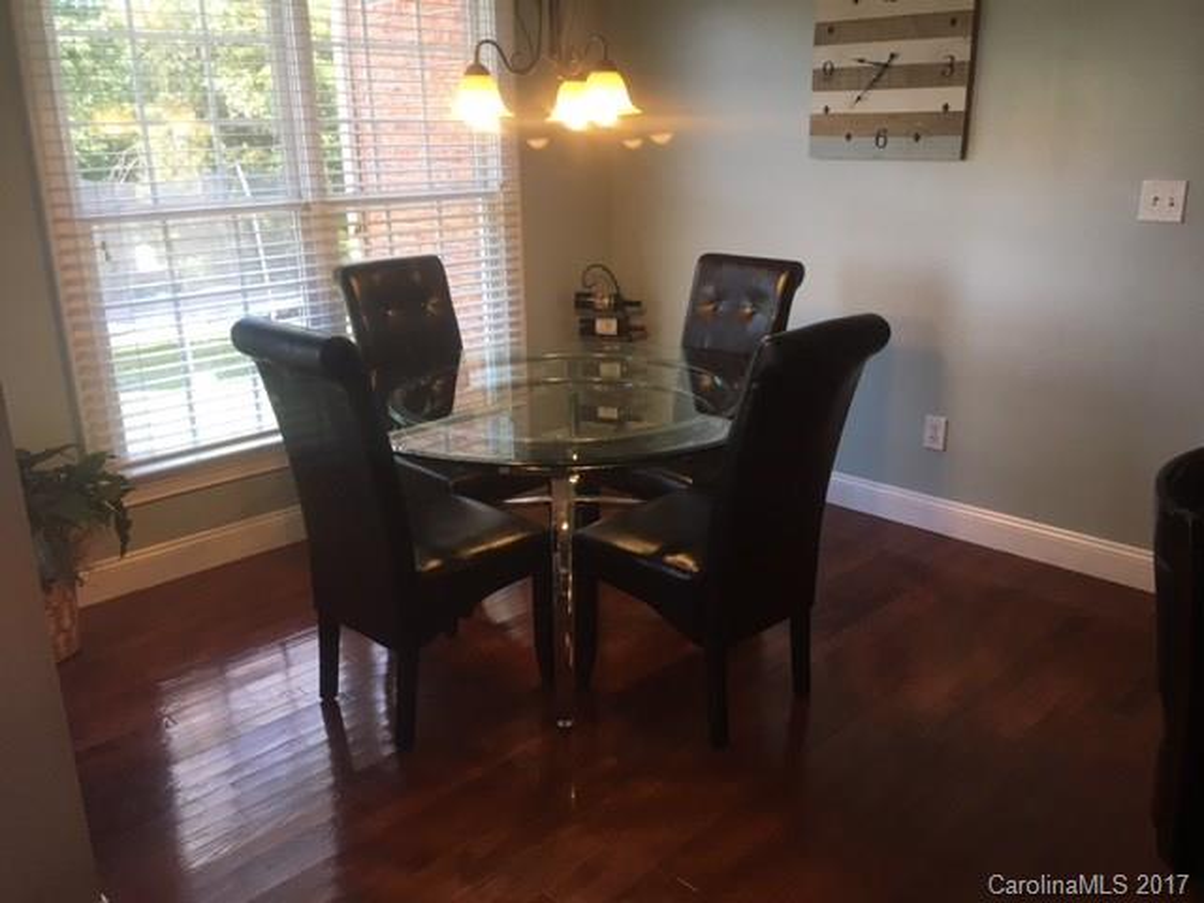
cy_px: 452
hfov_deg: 61.7
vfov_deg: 48.2
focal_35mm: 29
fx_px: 1009
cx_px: 602
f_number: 2.2
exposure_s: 1/30
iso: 25
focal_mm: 4.15
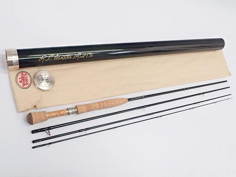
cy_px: 88
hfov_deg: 60.0
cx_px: 118
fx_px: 205
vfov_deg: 46.8
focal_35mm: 30
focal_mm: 5.5
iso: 800
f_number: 3.2
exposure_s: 1/60
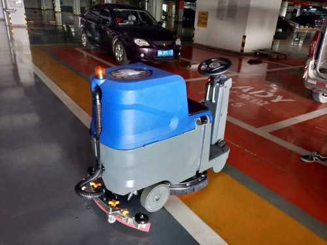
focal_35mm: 23
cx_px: 164
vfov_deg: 58.9
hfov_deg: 73.9
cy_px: 122
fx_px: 217
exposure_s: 1/33
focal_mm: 3.99
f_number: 1.7
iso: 285
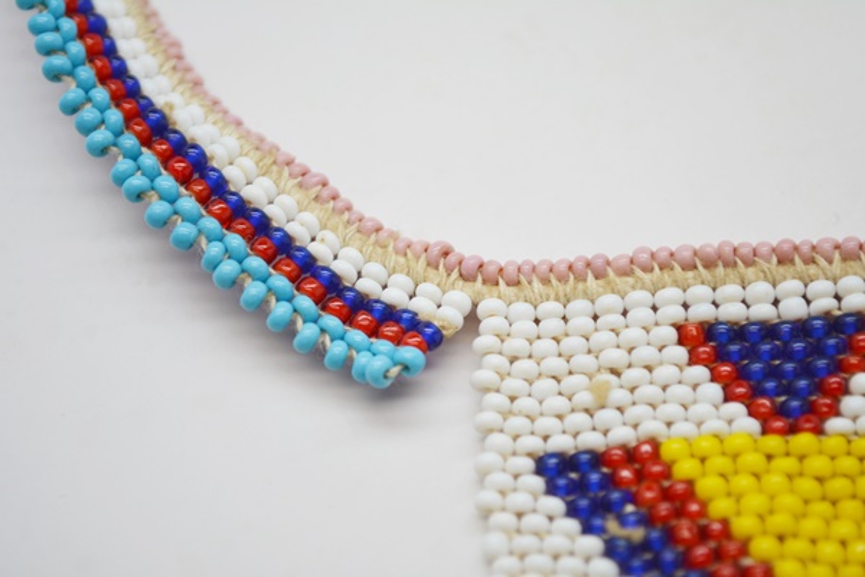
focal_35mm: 82
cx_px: 432
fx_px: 1982
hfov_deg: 24.6
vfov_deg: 16.6
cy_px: 288
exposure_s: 1/125
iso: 250
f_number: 5.6
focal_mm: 55
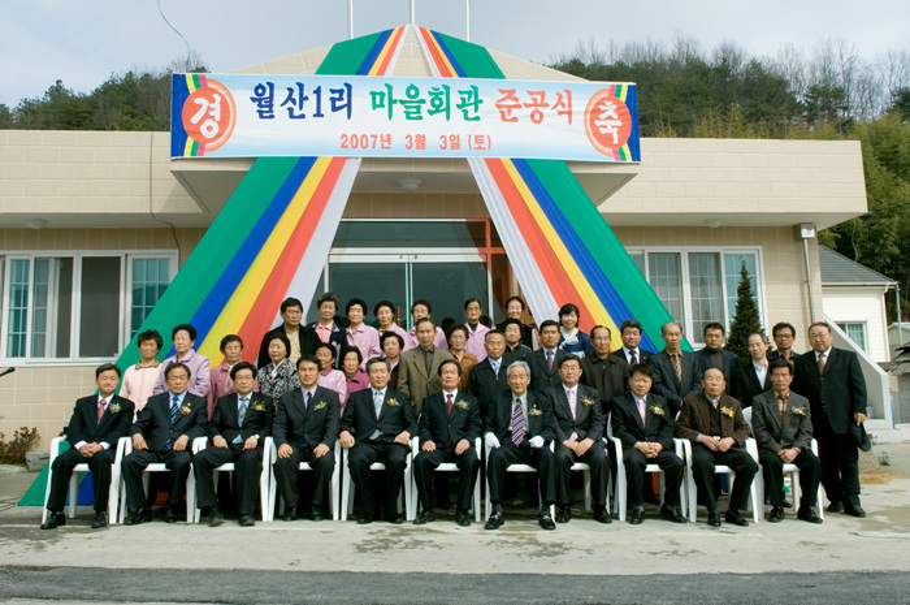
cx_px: 455
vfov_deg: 45.6
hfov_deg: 64.6
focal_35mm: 28
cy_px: 302
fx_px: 720
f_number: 13
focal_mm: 19
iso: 200
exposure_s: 1/160
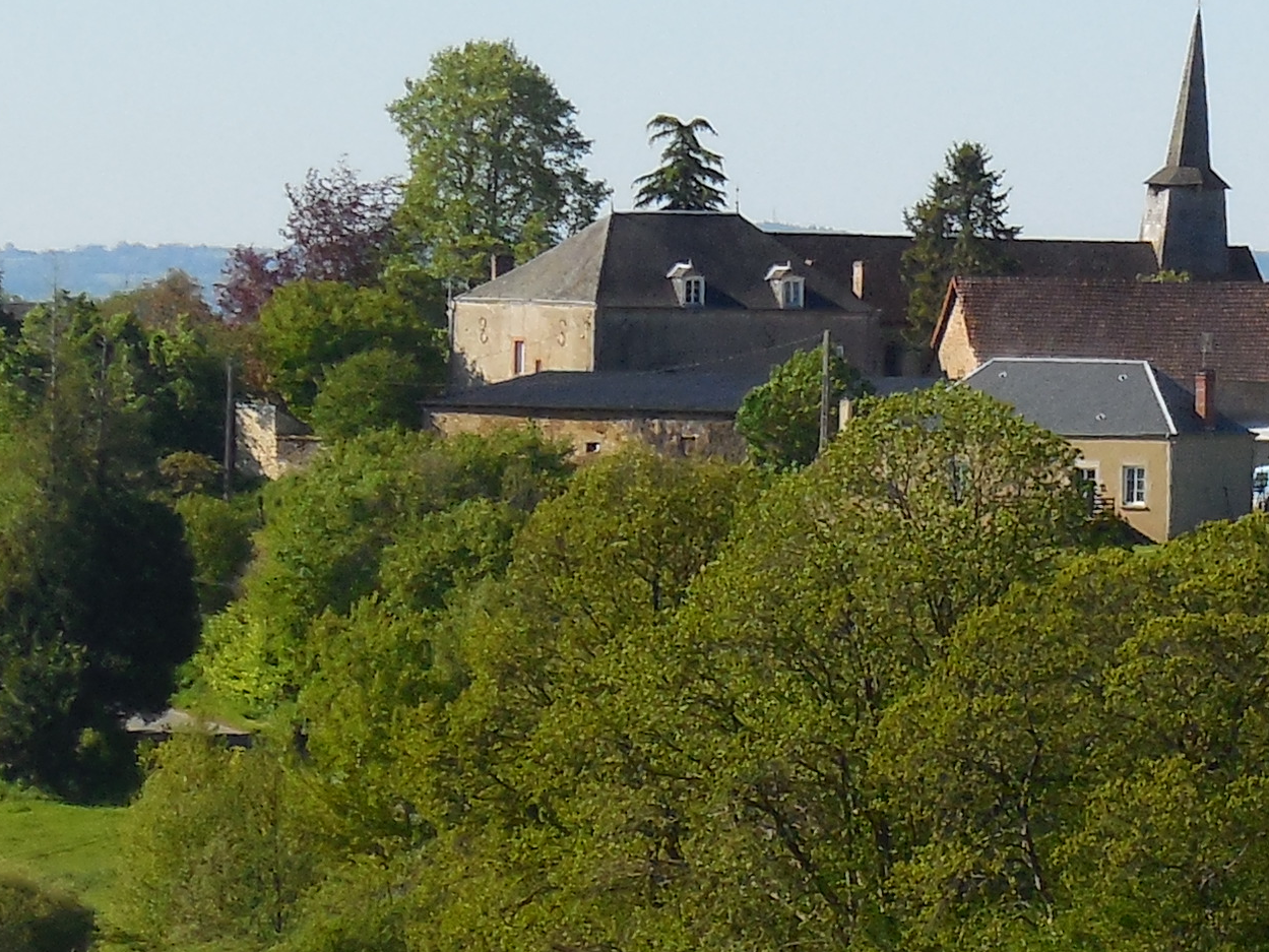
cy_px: 524
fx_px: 14738
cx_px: 1076
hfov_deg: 4.9
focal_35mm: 402
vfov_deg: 3.7
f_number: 4.8
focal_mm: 19.4
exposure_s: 1/640
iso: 125
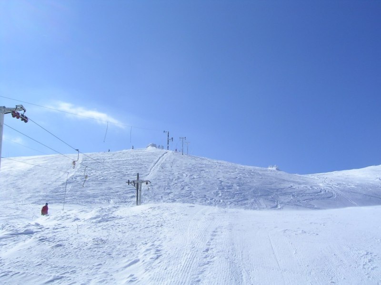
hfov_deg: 51.4
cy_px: 142
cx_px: 190
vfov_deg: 39.7
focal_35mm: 36
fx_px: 396
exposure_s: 1/1118
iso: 50
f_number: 4.8
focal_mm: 5.6
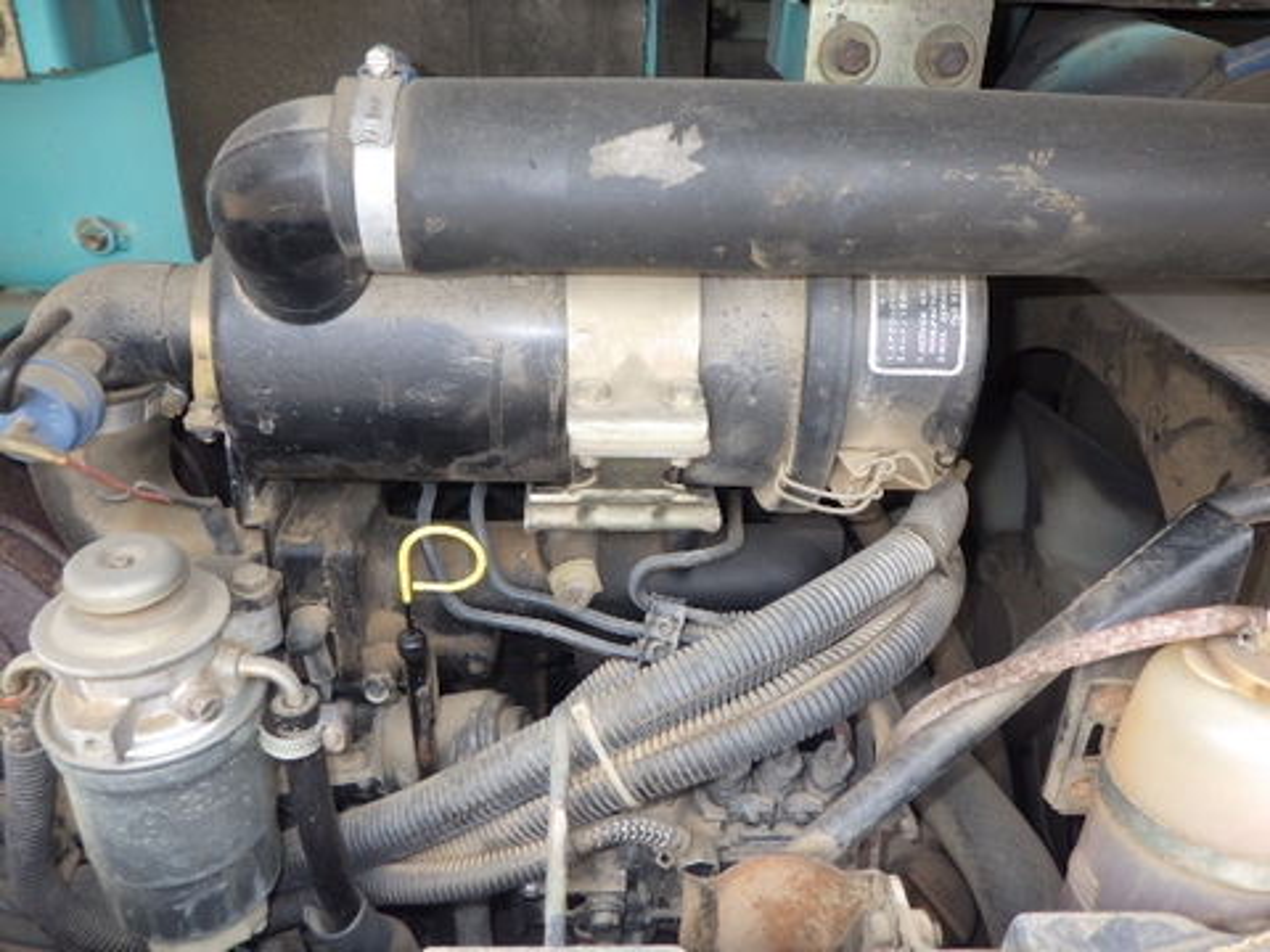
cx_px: 635
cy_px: 476
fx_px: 1027
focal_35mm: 28
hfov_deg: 63.4
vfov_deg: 49.7
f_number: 3.5
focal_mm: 5
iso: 125
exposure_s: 1/60
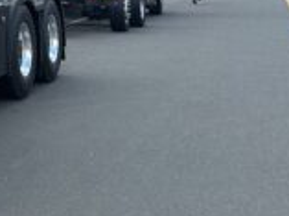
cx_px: -206
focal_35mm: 92
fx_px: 766
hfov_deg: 17.8
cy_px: -100
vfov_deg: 14.9
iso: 80
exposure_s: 1/1321
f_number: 1.78
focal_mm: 6.86
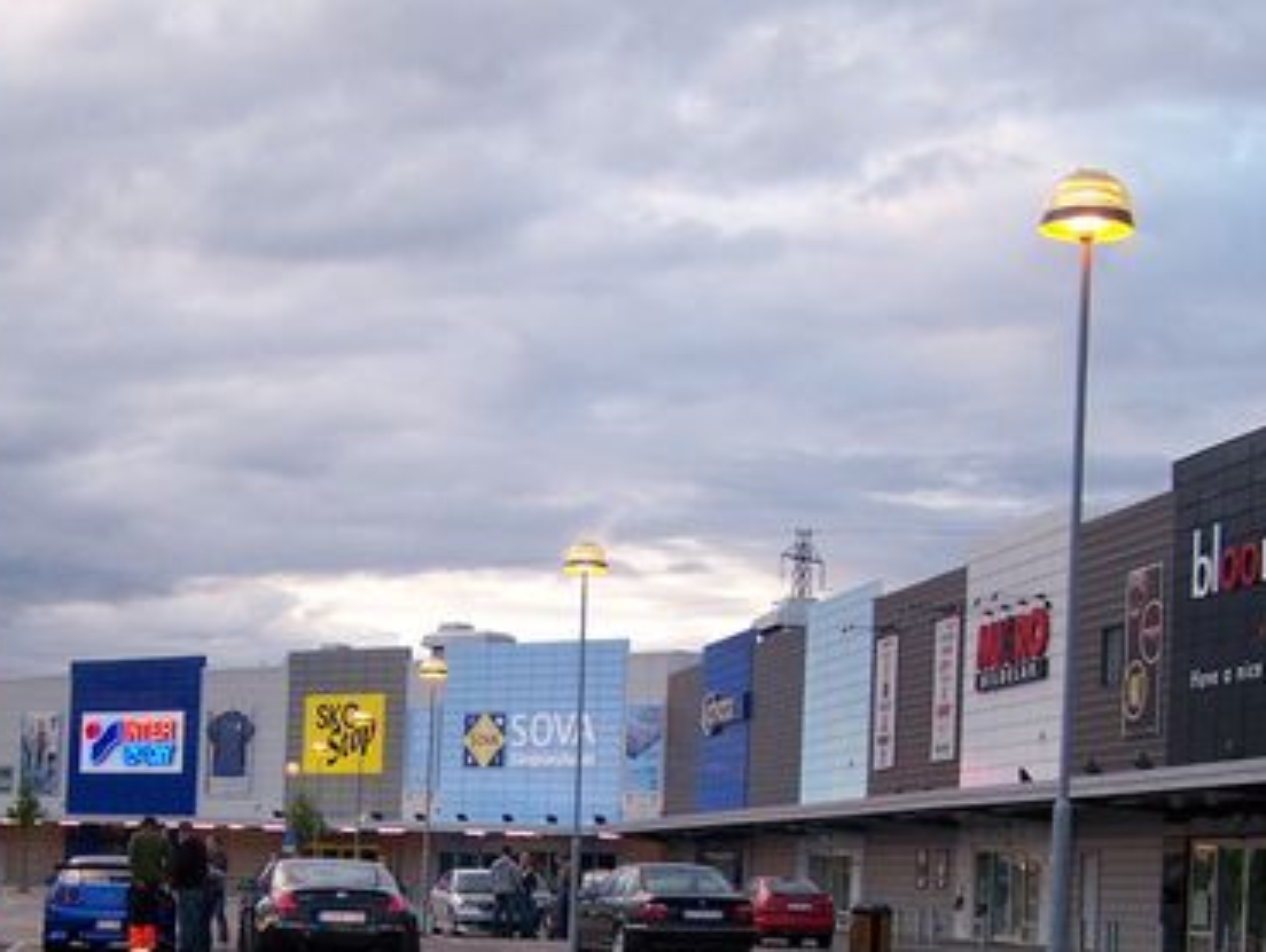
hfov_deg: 29.2
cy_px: 823
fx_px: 2417
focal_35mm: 66
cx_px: 447
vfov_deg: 21.9
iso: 80
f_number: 2.8
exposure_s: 1/100
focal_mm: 6.3
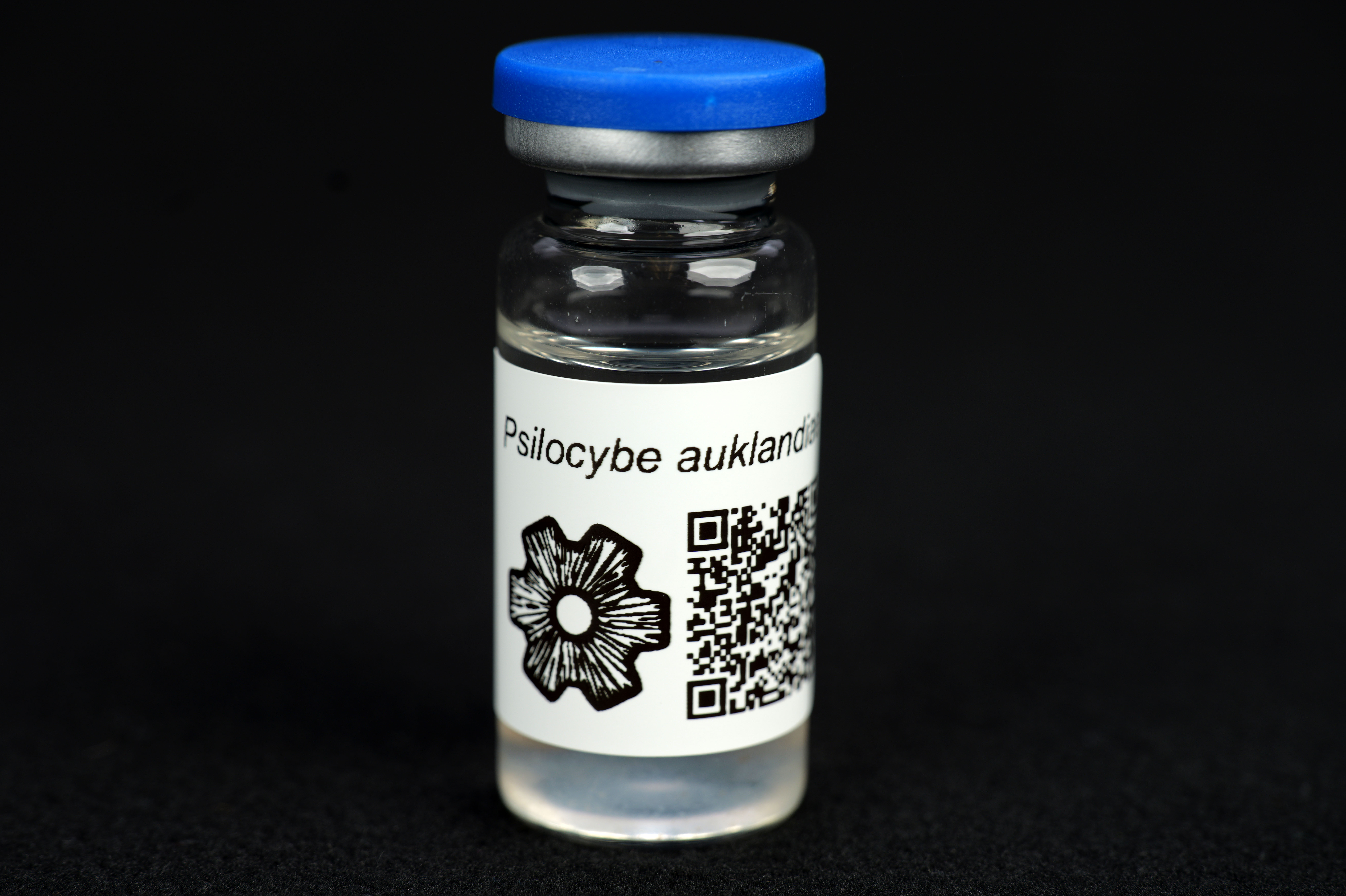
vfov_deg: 17.5
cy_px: 448
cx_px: 673
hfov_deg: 26.0
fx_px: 2915
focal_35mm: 78
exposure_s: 1/60
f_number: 8
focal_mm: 78
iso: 100
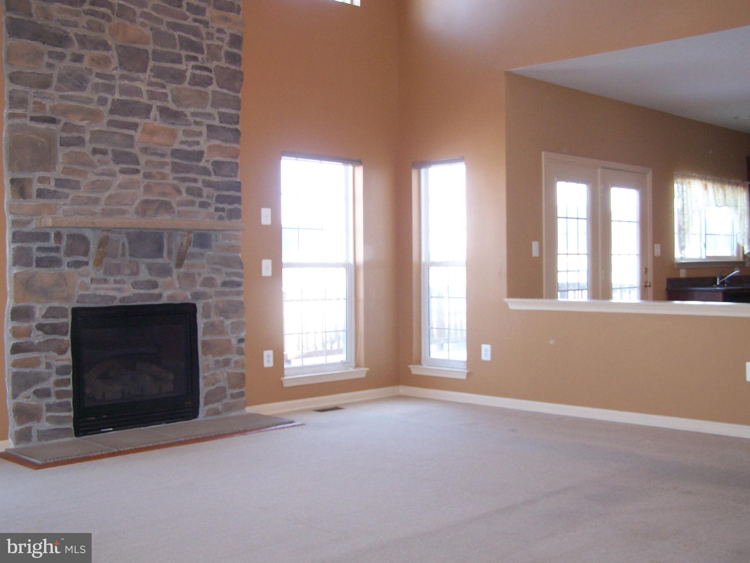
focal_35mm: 40
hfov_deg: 46.8
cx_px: 375
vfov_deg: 36.0
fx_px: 867
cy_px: 282
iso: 140
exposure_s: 1/60
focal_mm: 6.7
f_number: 2.8
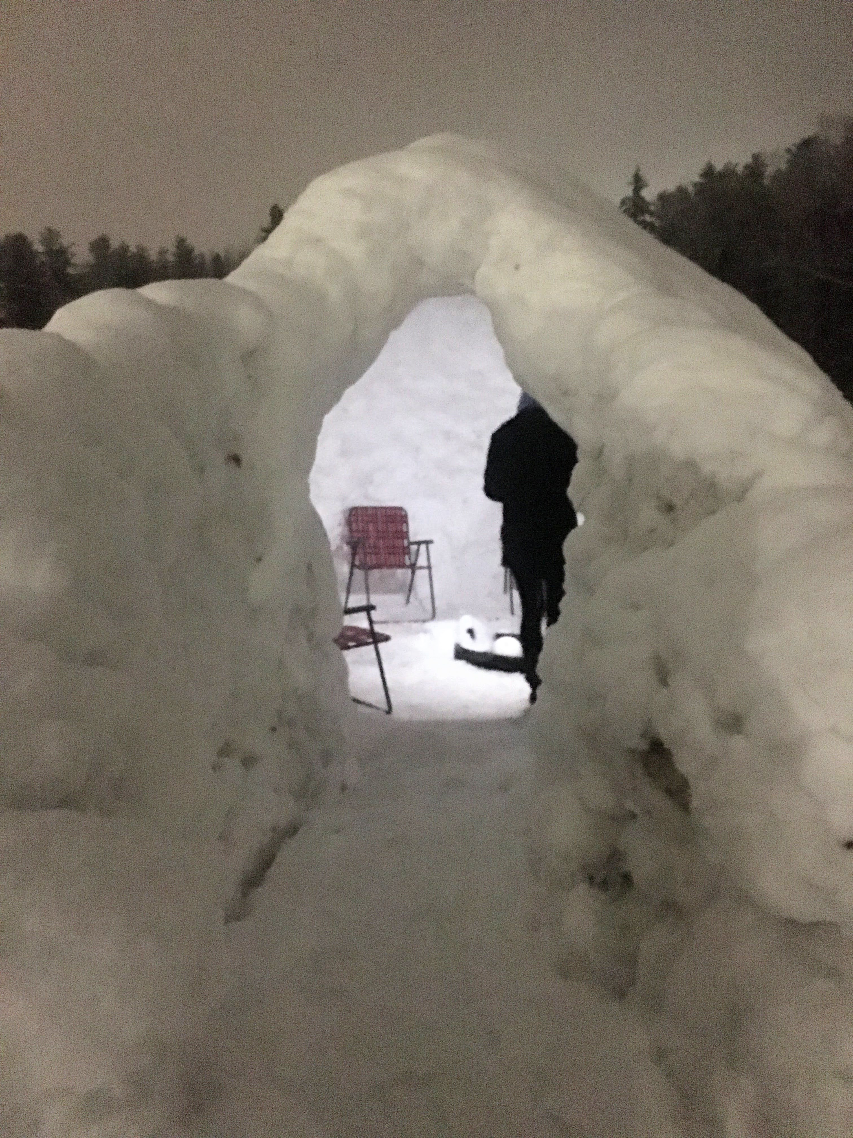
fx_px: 953
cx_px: 426
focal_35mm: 29
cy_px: 569
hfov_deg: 48.2
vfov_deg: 61.7
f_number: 2.2
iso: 2000
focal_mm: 4.15
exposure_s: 1/15
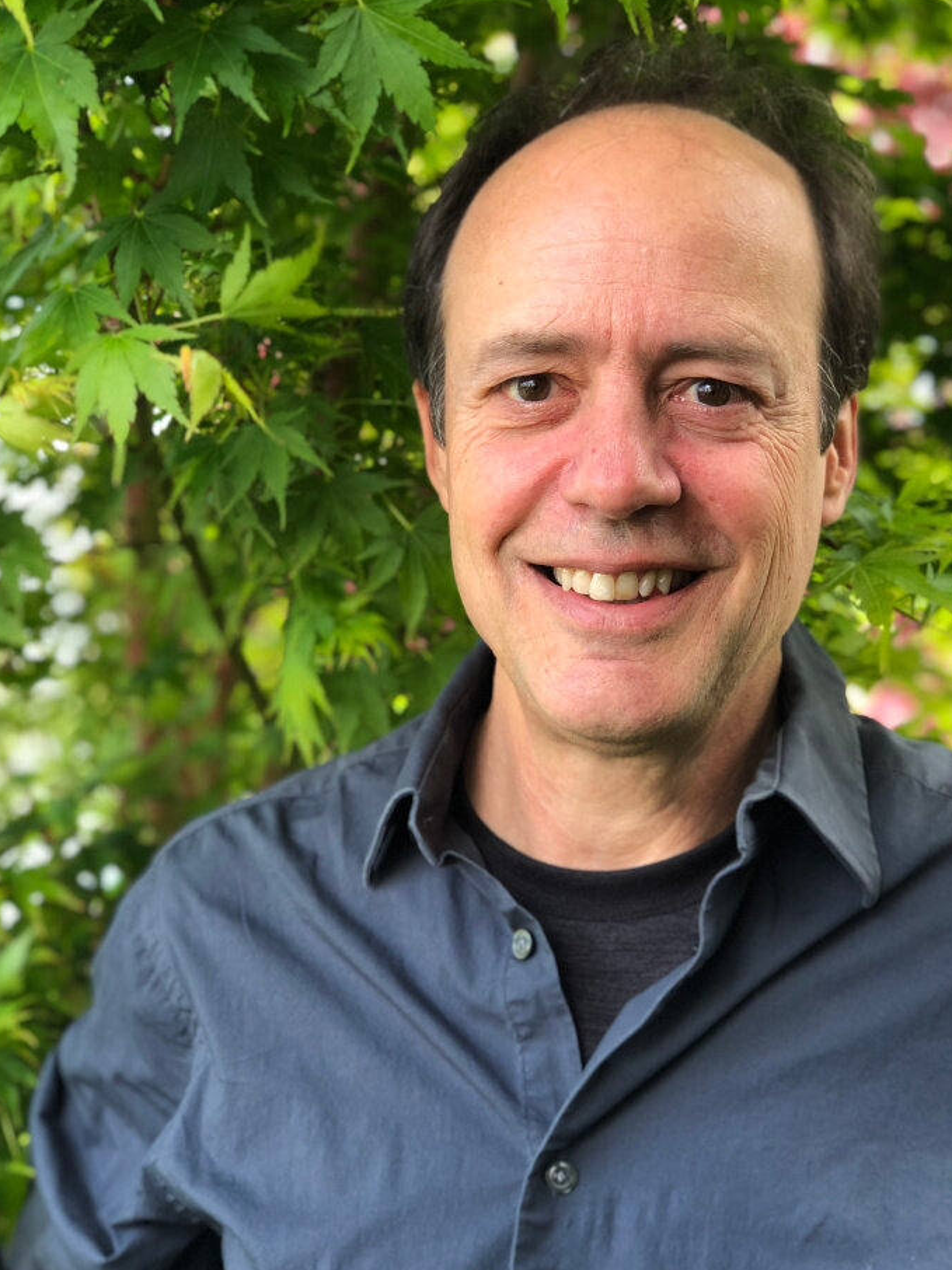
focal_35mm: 62
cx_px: 474
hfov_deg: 23.6
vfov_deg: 31.2
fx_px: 2275
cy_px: 660
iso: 16
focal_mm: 6
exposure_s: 1/60
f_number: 2.4
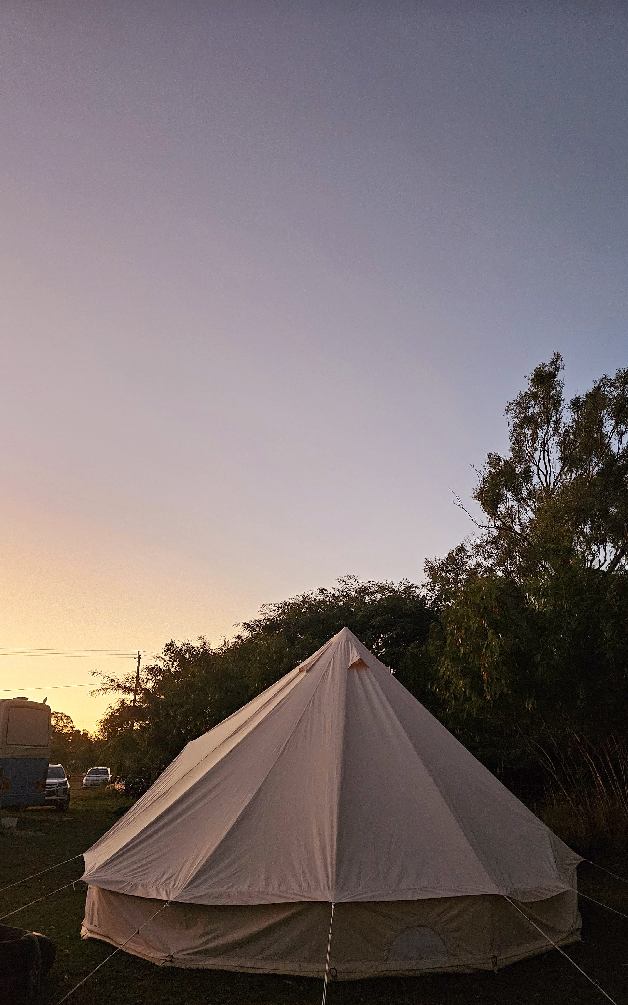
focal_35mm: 27
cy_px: 553
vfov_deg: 68.2
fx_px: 739
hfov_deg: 45.7
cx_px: 389
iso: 1000
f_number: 1.8
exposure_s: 1/100
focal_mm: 5.4
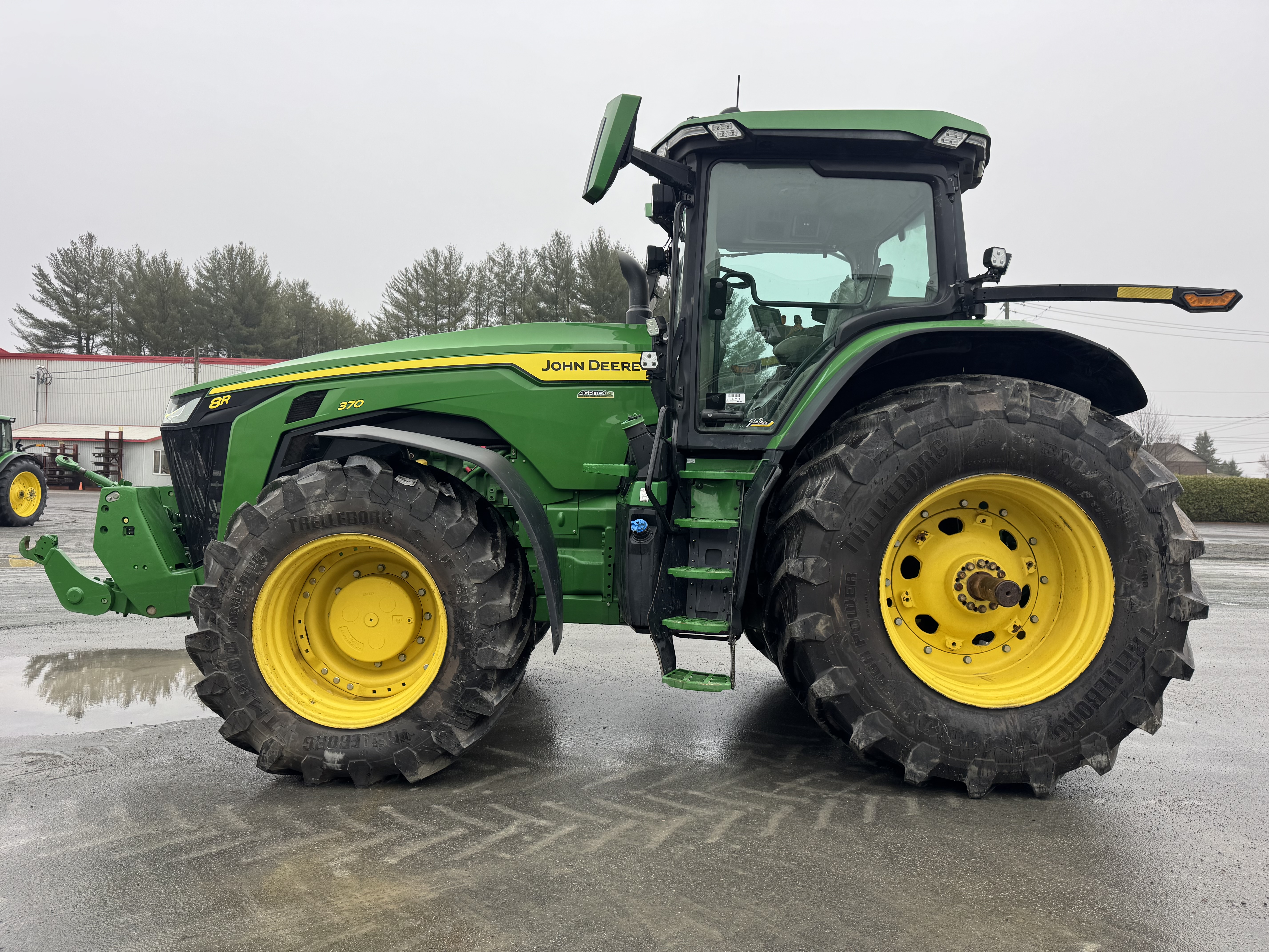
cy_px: 476
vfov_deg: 56.8
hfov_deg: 71.6
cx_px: 634
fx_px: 880
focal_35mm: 24
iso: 80
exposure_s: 1/609
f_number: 1.78
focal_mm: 6.76
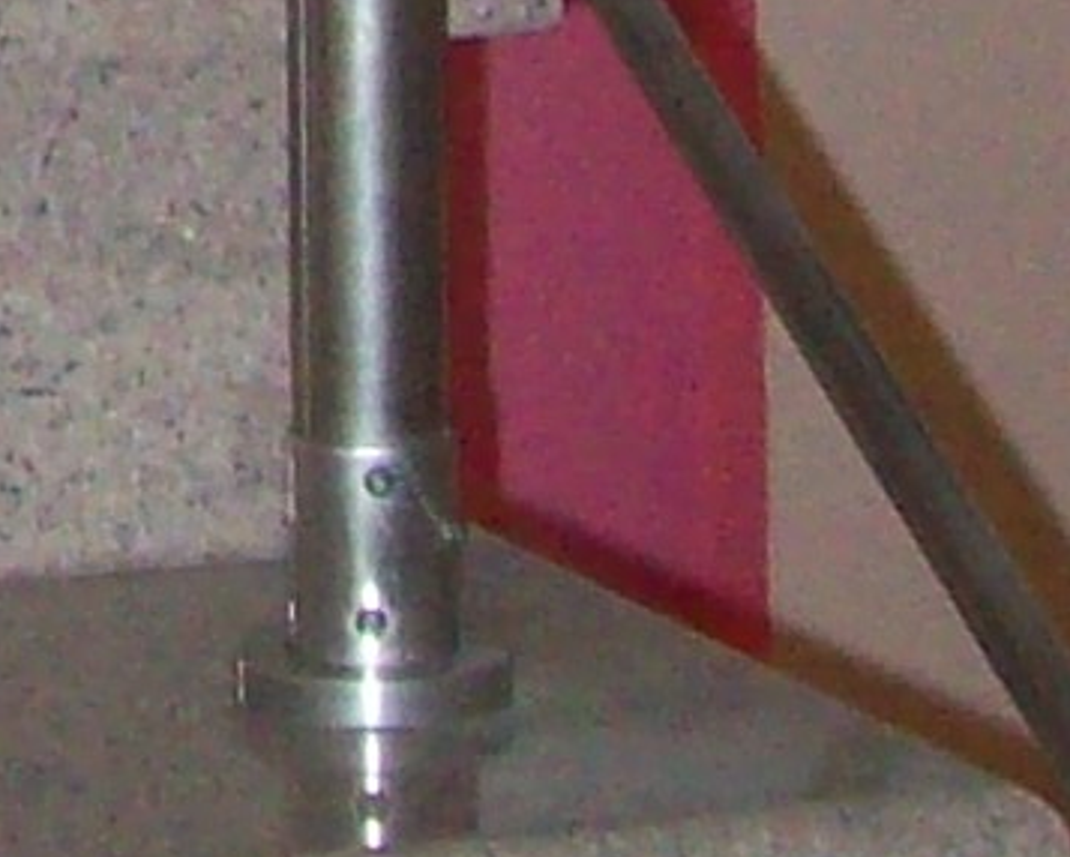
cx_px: -1529
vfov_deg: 5.0
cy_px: -2457
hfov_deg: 6.5
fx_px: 8872
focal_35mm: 280
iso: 200
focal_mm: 6
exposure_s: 1/64
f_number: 2.7
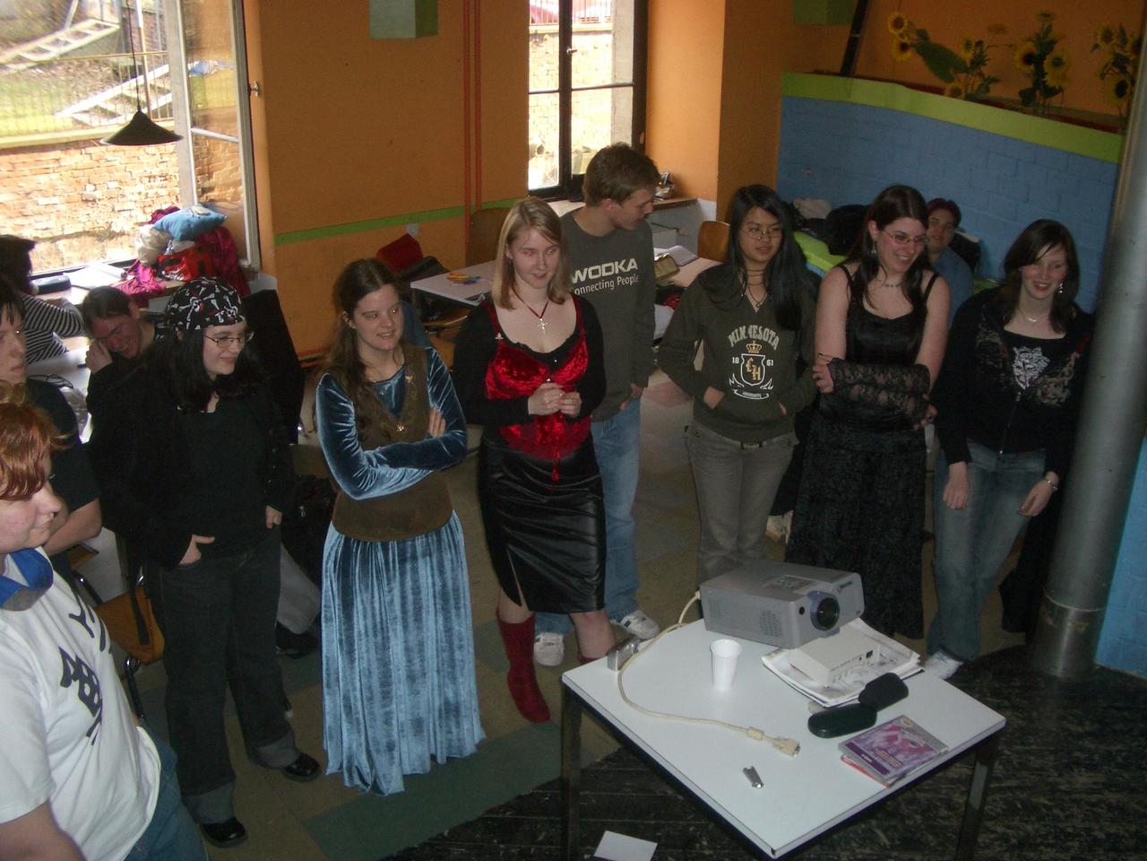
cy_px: 430
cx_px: 574
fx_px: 1160
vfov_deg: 40.7
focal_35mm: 35
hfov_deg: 52.6
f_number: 2.6
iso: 100
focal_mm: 5.8
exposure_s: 1/60
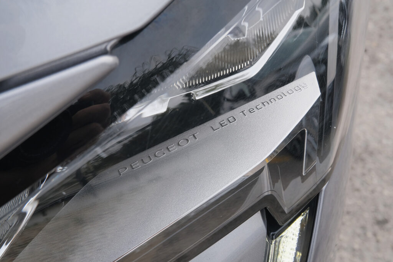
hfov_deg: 47.4
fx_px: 448
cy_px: 131
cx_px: 196
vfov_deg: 32.6
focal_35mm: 41
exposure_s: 1/60
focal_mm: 27.1
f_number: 9
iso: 500
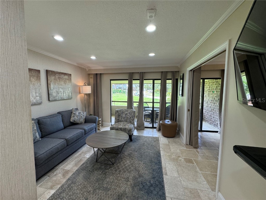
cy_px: 100
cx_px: 133
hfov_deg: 102.1
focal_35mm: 14
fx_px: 108
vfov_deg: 85.7
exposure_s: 1/120
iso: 160
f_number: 2.2
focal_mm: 2.22
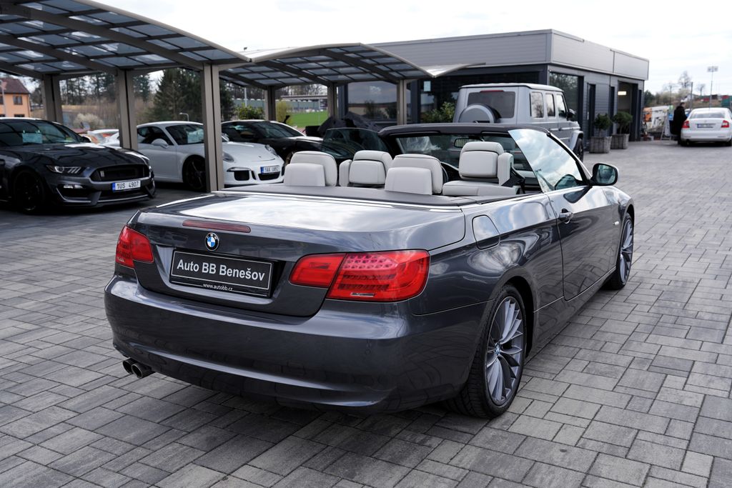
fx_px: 691
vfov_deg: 38.9
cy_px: 244
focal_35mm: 34
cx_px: 366
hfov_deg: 55.8
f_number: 6.3
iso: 100
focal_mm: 34
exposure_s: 1/200
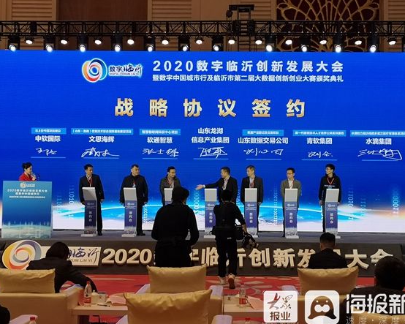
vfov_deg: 27.6
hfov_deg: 34.1
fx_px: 659
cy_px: 162
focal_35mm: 55
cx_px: 213
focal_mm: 5.58
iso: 50
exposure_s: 1/101
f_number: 1.8
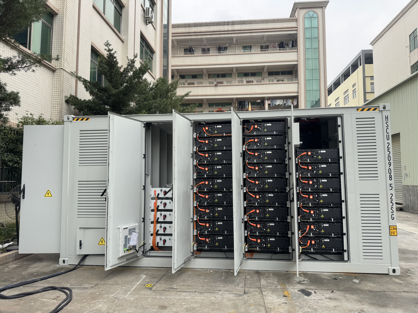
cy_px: 156
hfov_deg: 71.6
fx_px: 290
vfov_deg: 56.8
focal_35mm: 24
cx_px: 209
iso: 80
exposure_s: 1/1076
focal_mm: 6.76
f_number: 1.78
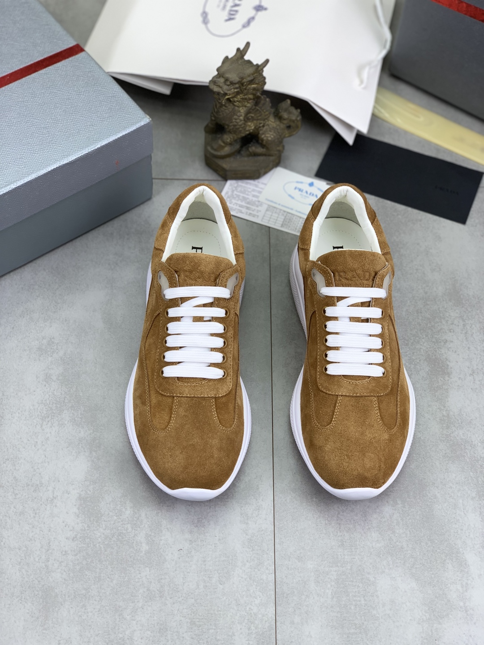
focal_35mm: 52
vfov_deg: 36.8
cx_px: 242
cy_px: 322
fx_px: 969
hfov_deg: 28.0
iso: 16
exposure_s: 1/100
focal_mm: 6
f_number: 2.4
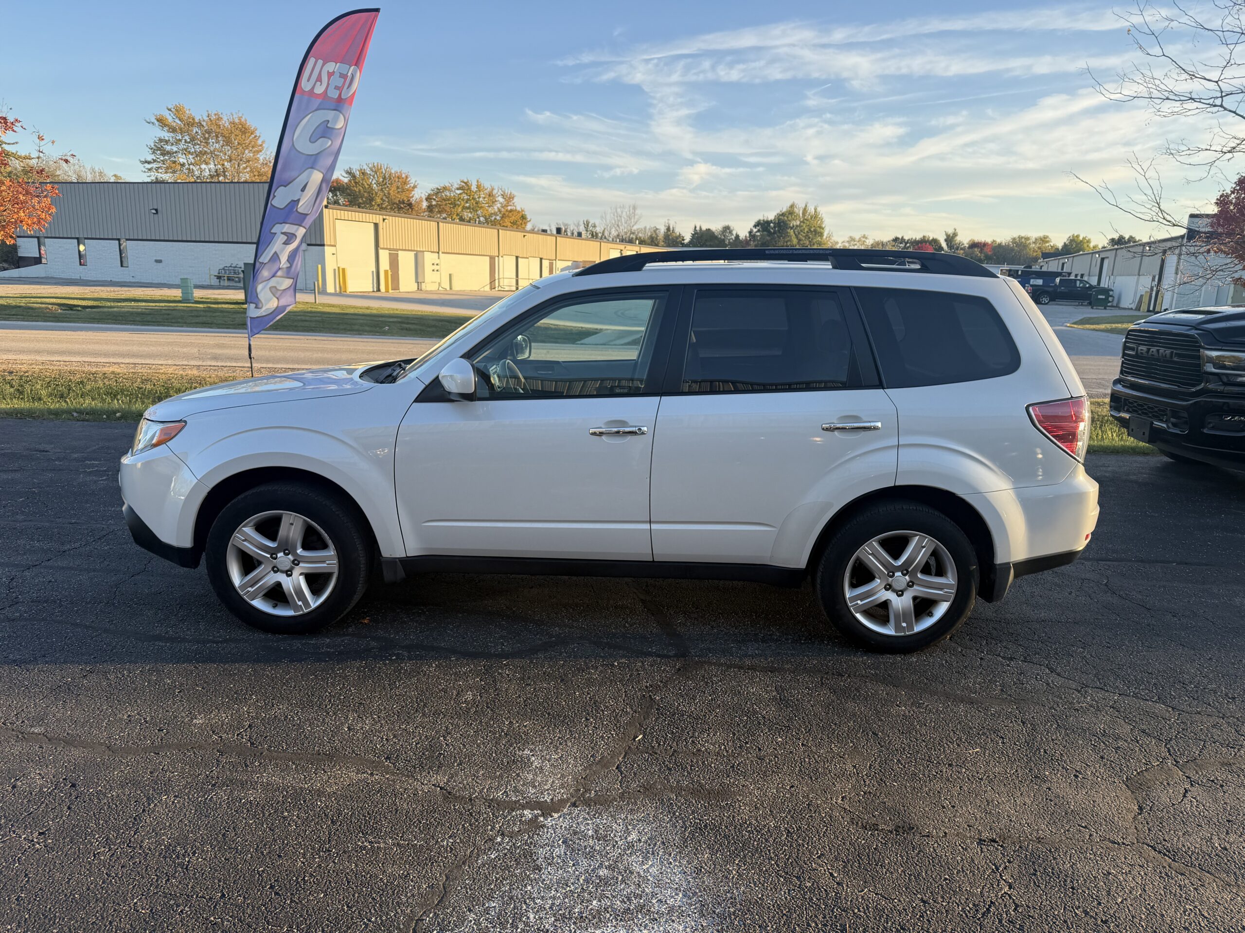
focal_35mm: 24
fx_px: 863
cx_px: 622
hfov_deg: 71.6
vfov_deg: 56.8
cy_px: 466
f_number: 1.78
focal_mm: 6.76
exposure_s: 1/1091
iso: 80
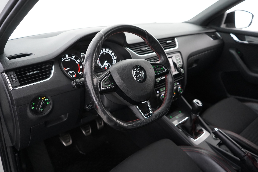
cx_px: 129
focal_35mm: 28
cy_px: 86
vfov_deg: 46.4
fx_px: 201
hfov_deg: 65.5
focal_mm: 28
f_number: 3.5
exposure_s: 1/50
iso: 6400
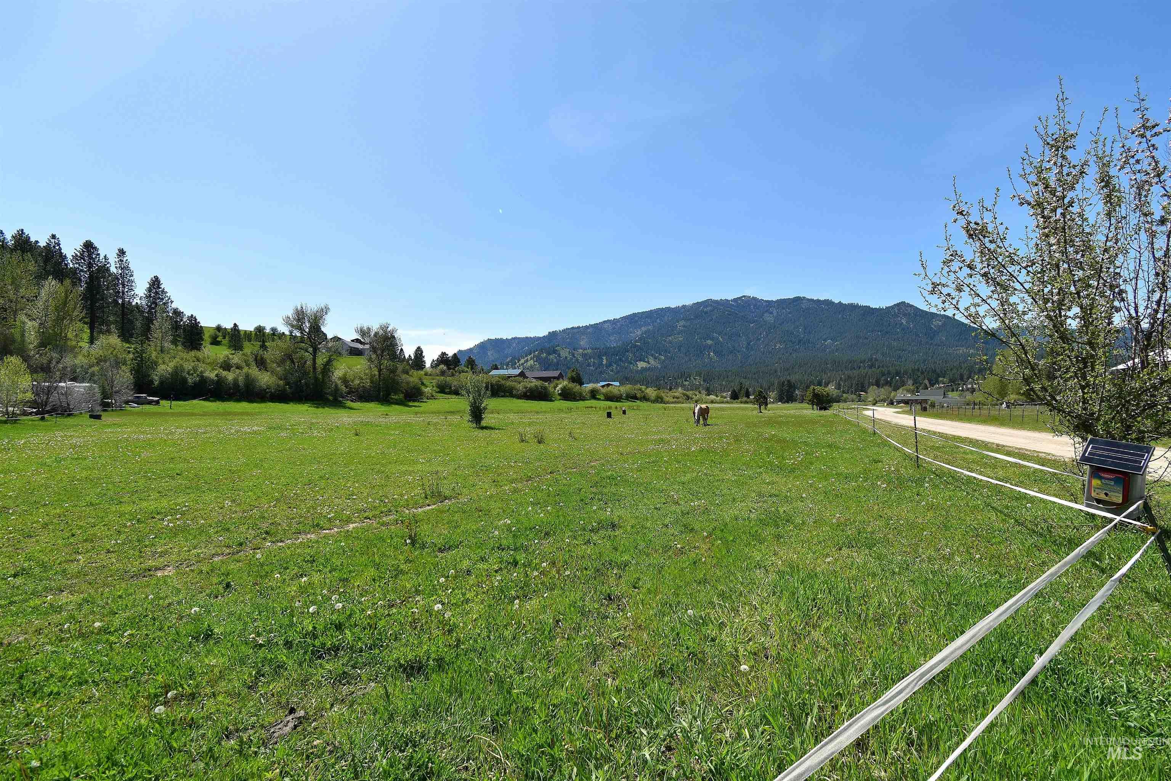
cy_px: 390
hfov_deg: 100.4
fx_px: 488
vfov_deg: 77.3
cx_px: 586
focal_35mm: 15
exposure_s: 1/250
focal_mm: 10
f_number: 8
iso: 100
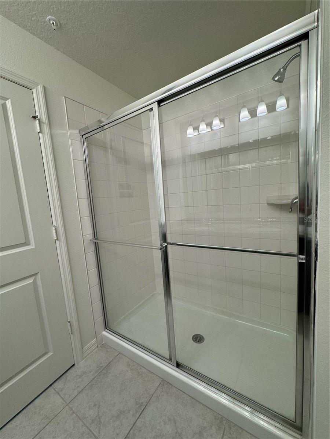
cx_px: 165
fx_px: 178
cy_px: 220
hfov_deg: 85.7
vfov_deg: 102.1
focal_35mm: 14
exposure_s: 1/120
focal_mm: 2.22
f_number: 2.2
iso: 125
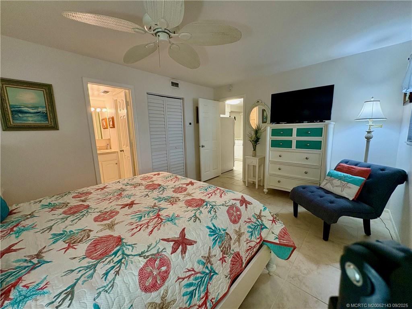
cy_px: 154
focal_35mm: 14
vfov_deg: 85.7
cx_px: 206
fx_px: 167
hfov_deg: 102.1
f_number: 2.2
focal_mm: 2.22
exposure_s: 1/60
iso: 320
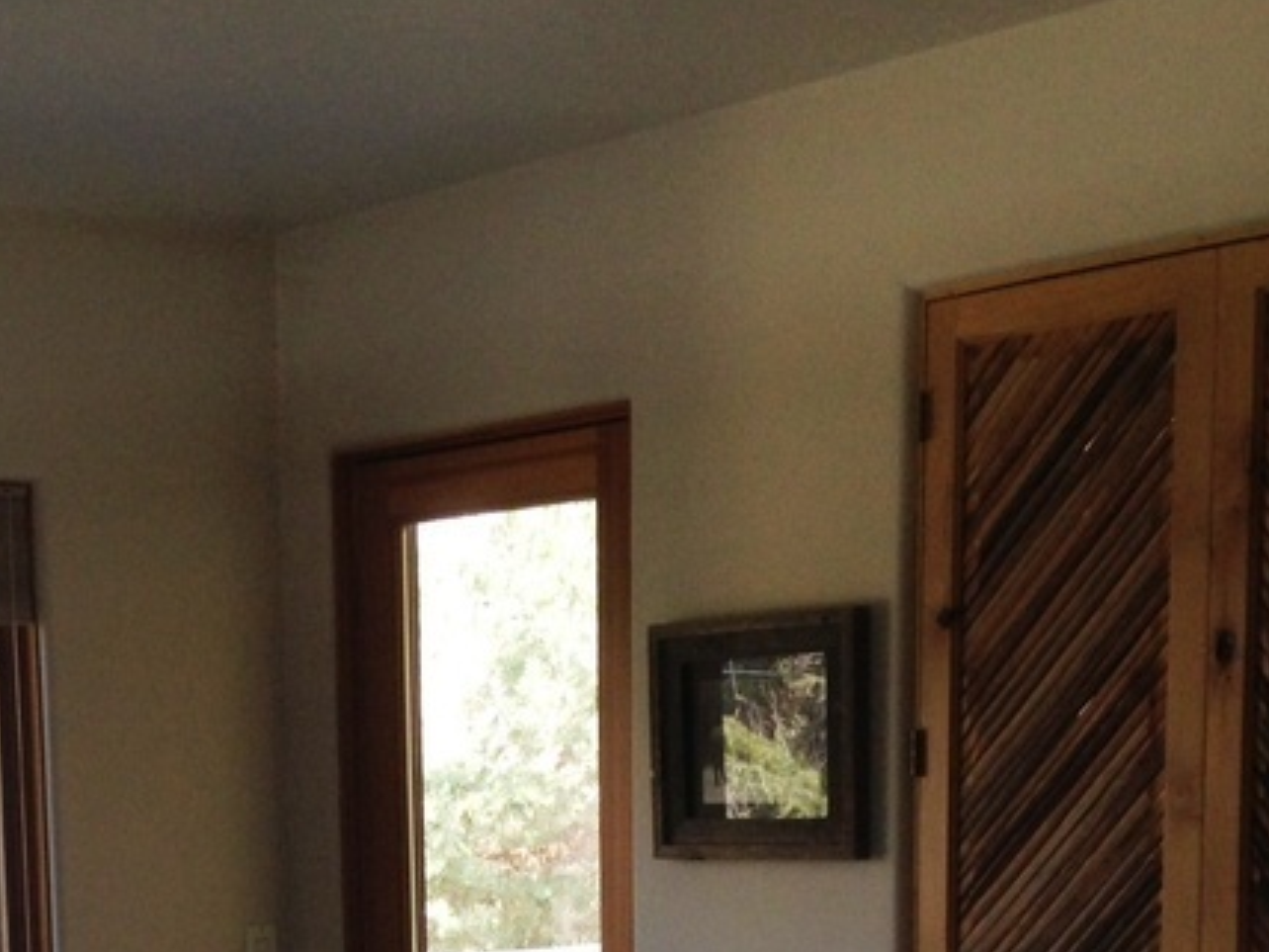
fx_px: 2896
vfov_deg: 17.9
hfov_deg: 24.4
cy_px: 1106
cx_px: 294
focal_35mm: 79
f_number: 2.4
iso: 80
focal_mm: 4.12
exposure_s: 1/120
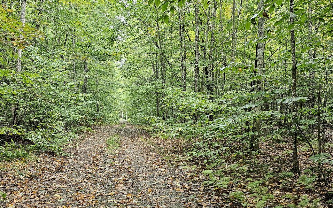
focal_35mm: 34
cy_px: 142
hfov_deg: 56.5
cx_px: 142
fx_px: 308
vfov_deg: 36.8
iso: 320
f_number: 1.7
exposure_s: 1/207
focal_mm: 6.3
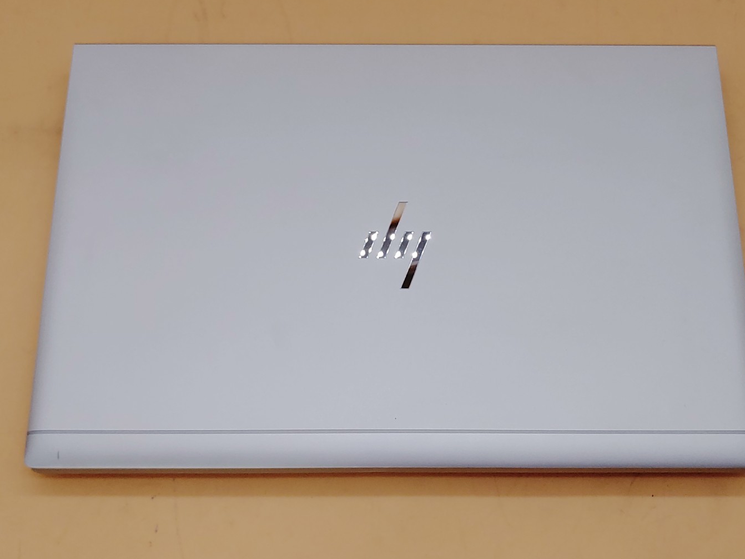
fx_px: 947
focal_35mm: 44
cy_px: 283
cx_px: 390
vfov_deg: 32.9
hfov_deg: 42.9
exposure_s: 1/283
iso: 50
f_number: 1.8
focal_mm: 4.36
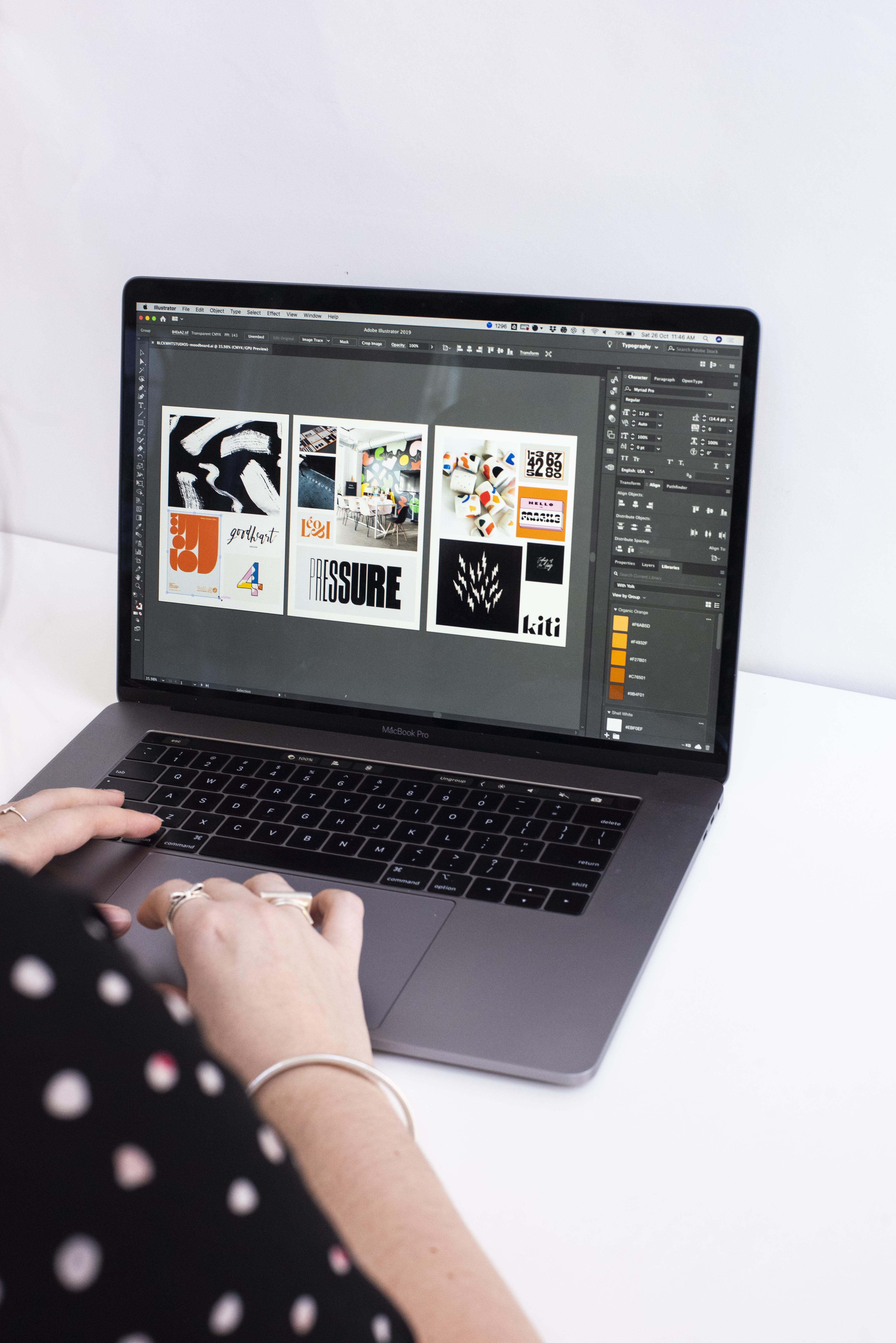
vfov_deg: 39.6
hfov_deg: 27.0
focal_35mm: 50
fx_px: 1865
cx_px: 448
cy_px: 672
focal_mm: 50
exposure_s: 1/125
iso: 3200
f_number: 10
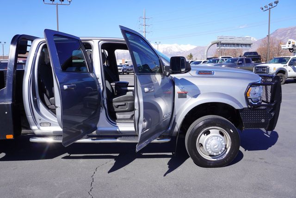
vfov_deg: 43.7
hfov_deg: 61.9
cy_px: 99
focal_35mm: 30
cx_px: 148
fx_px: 247
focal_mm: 20
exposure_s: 1/125
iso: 100
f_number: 9
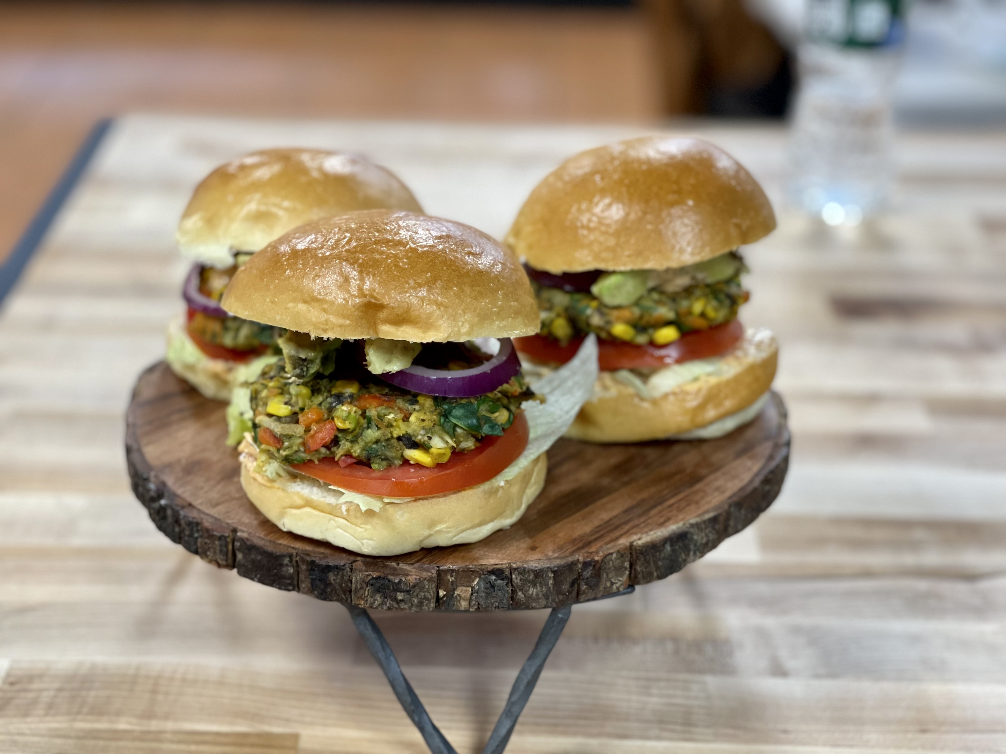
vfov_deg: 22.9
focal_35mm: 64
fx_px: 1860
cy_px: 377
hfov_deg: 30.3
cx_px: 503
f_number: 2.2
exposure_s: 1/40
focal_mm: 7.5
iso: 125
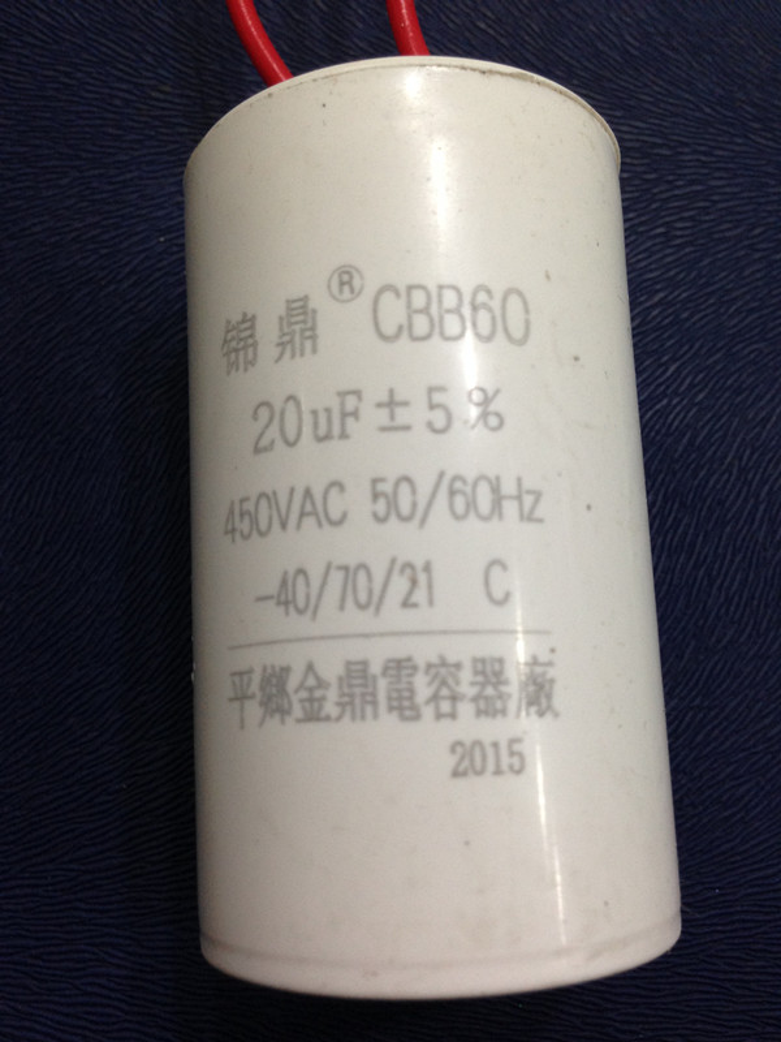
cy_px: 521
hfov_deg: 42.9
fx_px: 993
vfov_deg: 55.4
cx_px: 390
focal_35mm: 33
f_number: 2.4
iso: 100
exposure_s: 1/20
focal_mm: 4.12
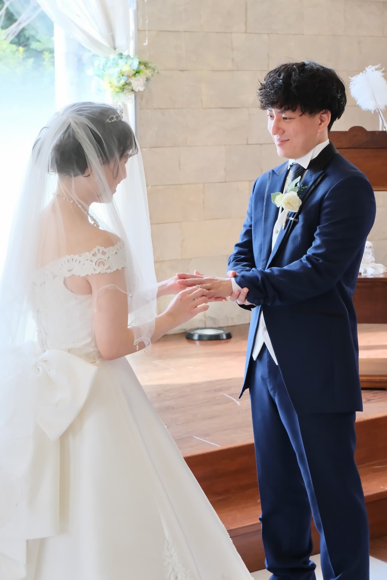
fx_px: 1144
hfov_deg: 19.2
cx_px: 194
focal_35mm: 71
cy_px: 290
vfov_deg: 28.4
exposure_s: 1/80
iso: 1600
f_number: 5.6
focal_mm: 47.6
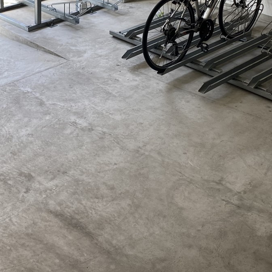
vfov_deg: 25.3
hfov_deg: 25.9
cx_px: 84
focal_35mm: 66
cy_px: 25
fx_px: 587
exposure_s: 1/106
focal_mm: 4.25
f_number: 1.8
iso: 32
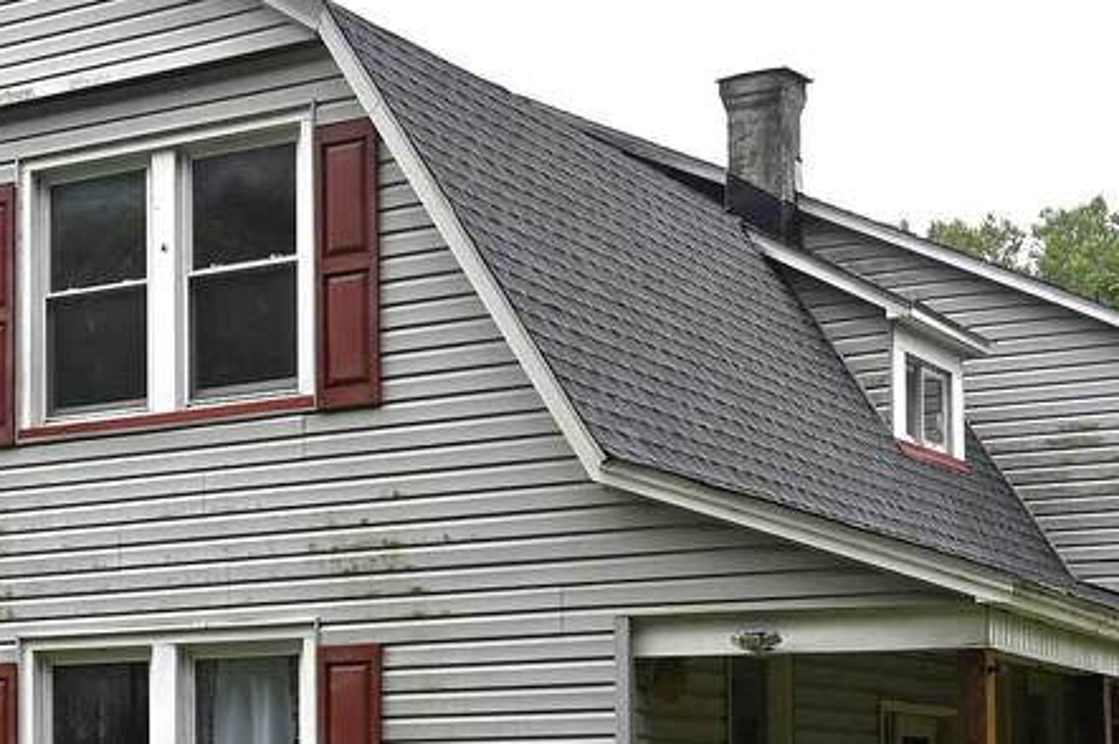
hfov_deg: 23.4
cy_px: 783
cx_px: 106
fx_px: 2631
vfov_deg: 15.7
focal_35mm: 85
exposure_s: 1/250
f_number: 5.6
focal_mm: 19.5
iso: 200
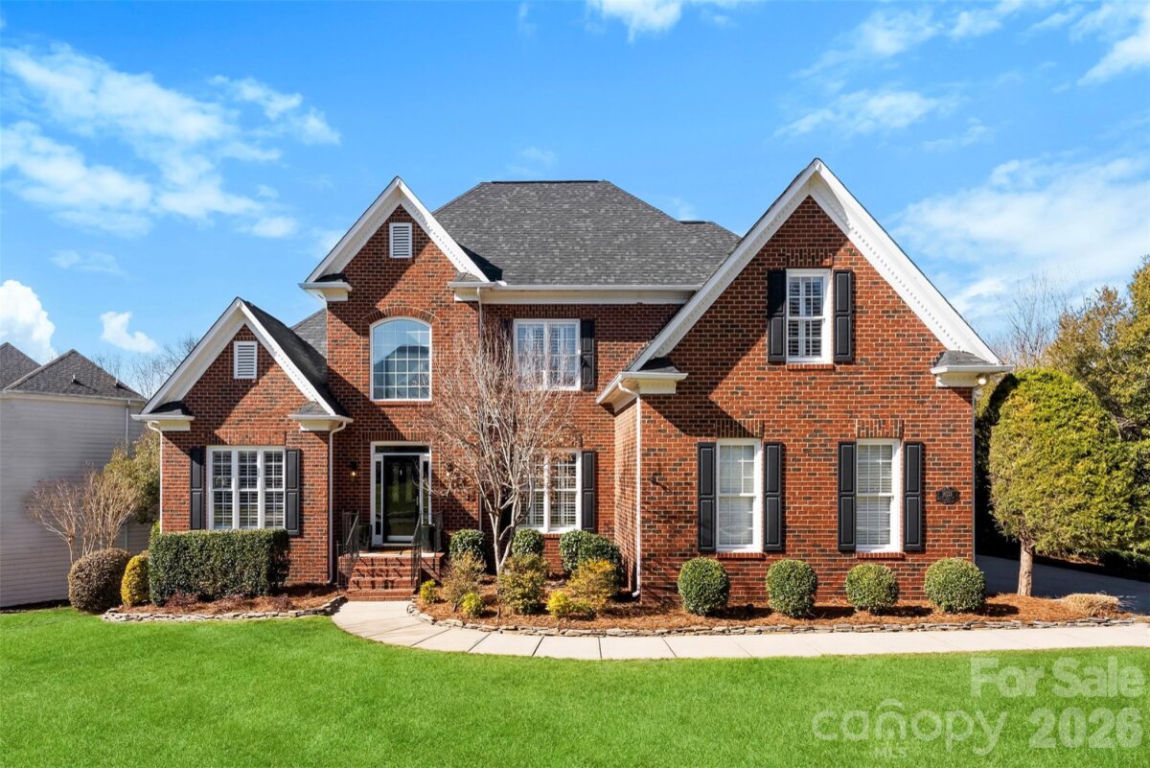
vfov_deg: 67.7
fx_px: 572
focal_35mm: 18
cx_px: 575
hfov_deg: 90.3
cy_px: 384
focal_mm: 17.9
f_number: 9
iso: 2000
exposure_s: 1/1000
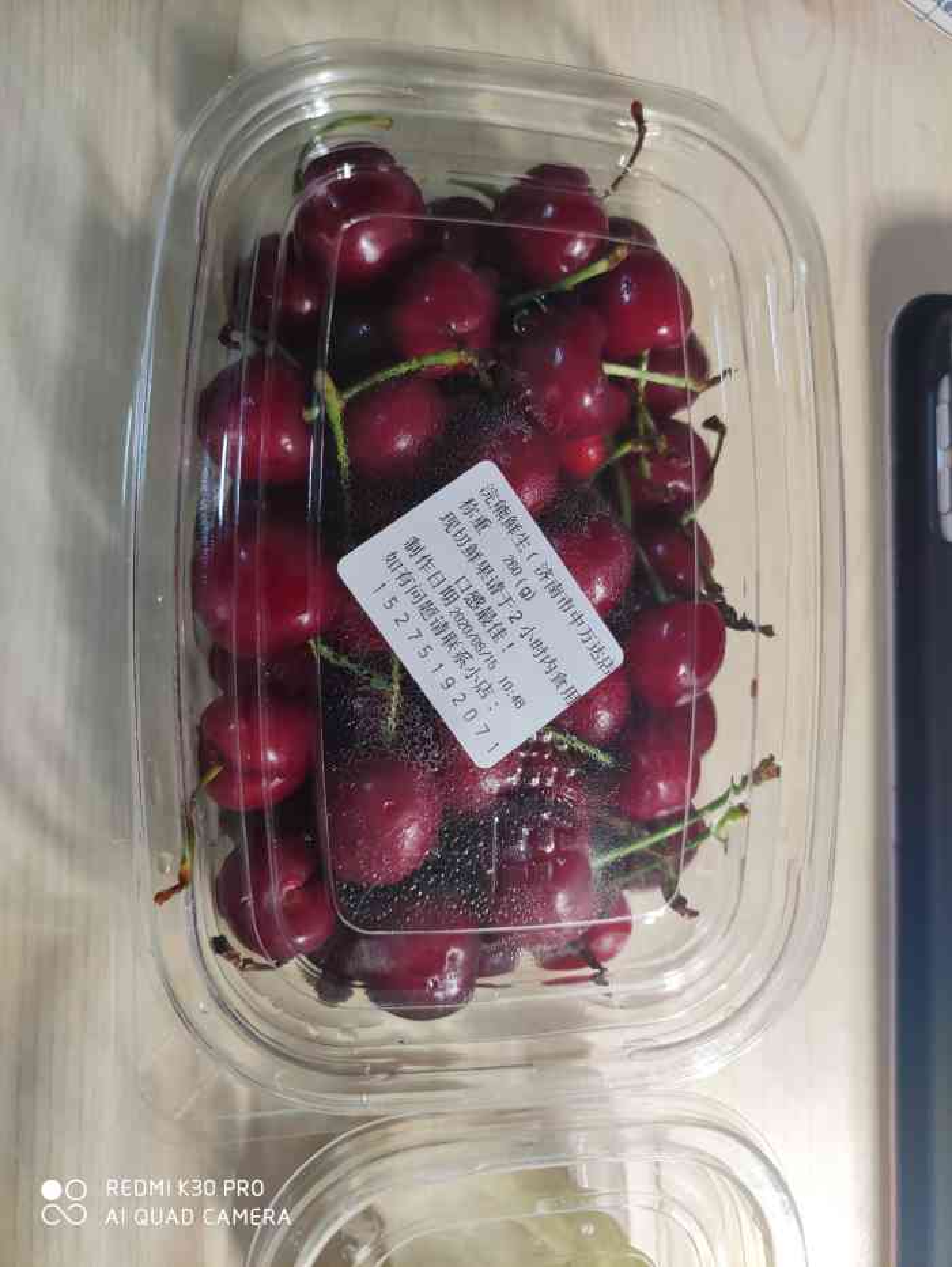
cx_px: 476
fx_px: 916
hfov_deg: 54.9
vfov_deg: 69.4
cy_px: 634
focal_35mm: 25
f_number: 1.89
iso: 383
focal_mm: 5.43
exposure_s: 1/50
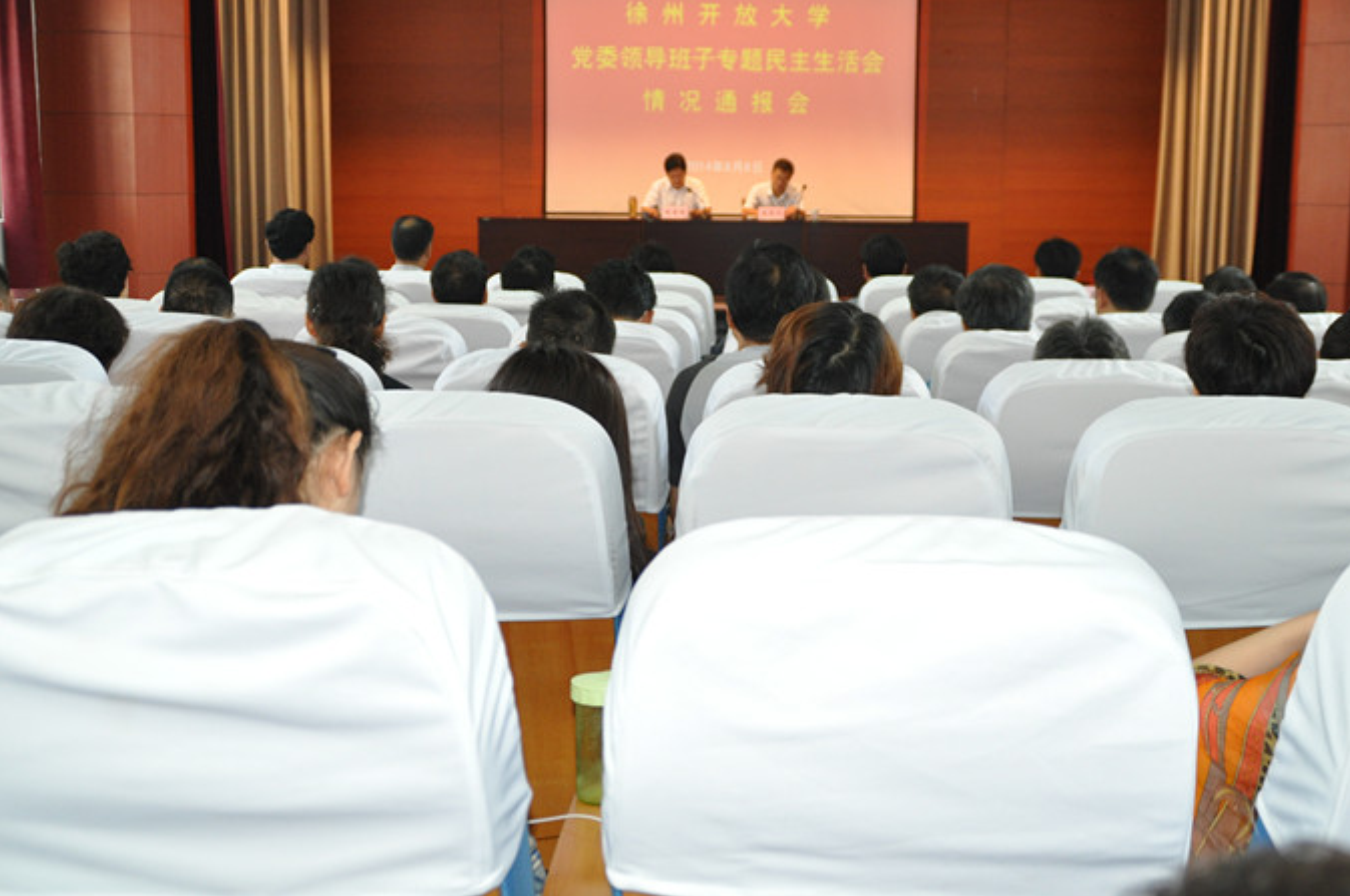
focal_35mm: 45
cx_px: 720
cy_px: 370
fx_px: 1670
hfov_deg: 44.0
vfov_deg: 30.0
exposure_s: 1/60
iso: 800
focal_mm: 25
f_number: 3.8
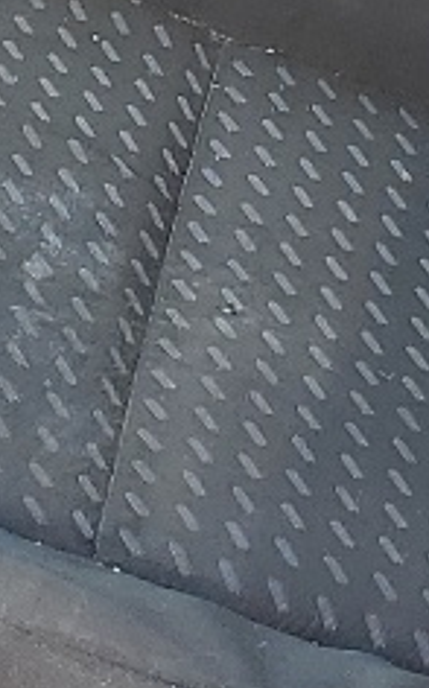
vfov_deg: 11.2
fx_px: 3507
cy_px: 137
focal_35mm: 187
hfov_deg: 7.0
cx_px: 204
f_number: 1.5
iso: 50
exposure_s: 1/179
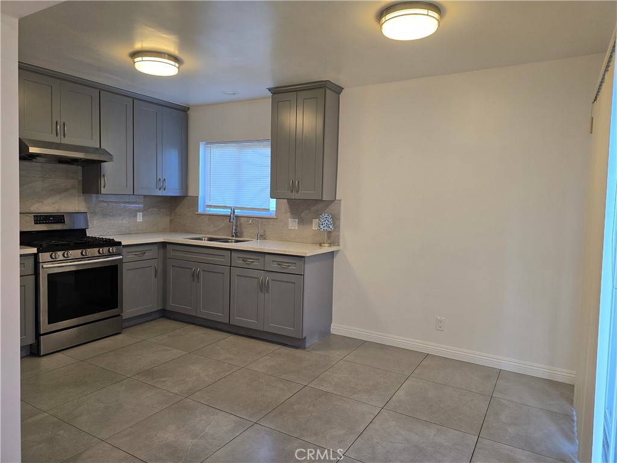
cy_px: 232
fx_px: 410
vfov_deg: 58.9
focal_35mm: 23
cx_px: 308
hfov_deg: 73.9
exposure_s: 1/120
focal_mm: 6.3
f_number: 1.7
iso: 100
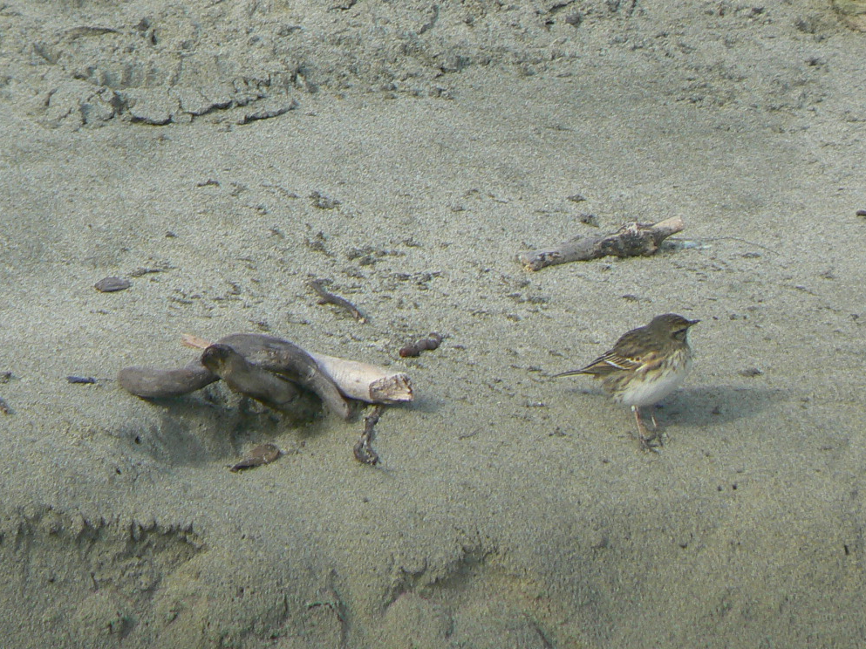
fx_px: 19156
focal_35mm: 766
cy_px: 258
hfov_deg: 2.6
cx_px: 501
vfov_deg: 1.9
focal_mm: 72
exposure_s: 1/200
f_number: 5.6
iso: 80
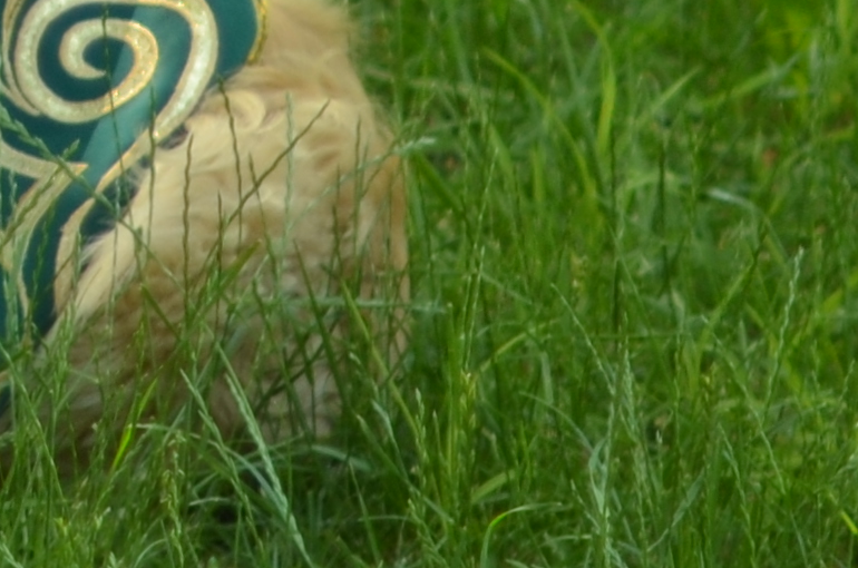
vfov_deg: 2.8
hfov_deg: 4.2
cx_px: -1382
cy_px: -958
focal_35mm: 480
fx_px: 11416
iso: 200
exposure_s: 1/1000
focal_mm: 50
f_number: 1.8
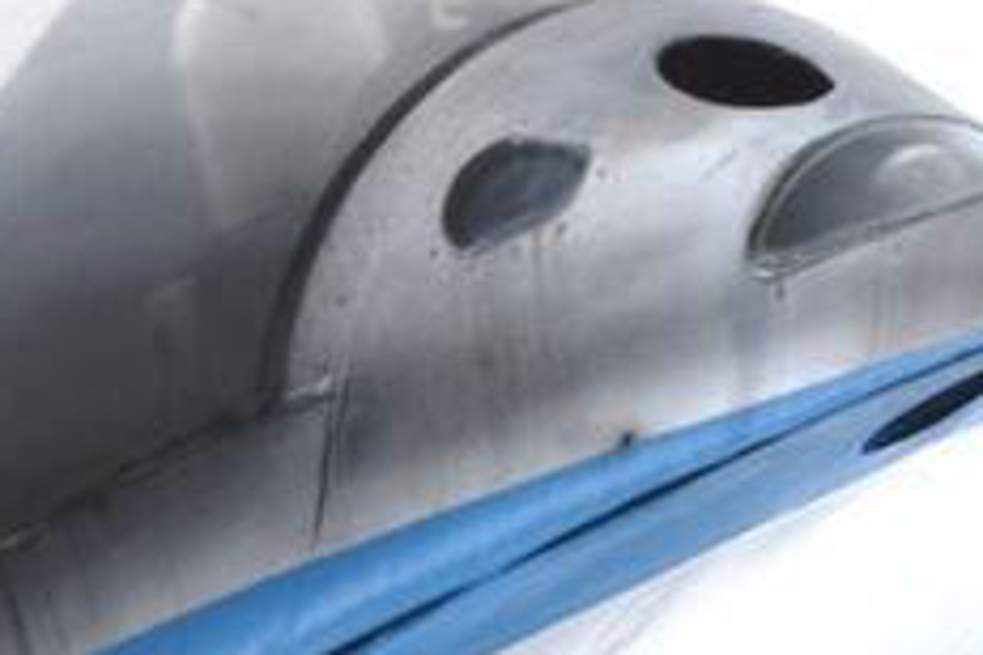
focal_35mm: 583
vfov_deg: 2.3
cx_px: 426
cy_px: 1525
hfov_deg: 3.5
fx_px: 15918
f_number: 10
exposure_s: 1/400
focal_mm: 70
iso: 200
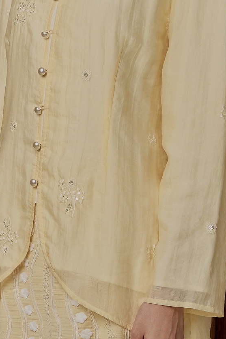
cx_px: 98
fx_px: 1620
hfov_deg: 8.0
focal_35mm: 172
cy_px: 201
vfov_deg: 11.9
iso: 125
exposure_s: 1/125
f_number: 8
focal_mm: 35
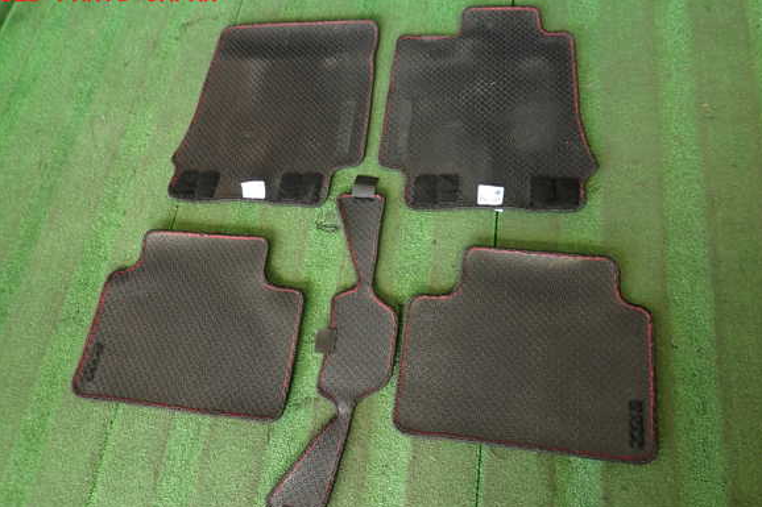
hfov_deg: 67.4
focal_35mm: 27
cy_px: 273
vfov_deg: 47.9
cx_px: 373
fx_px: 571
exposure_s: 1/50
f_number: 2
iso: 200
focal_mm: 4.5
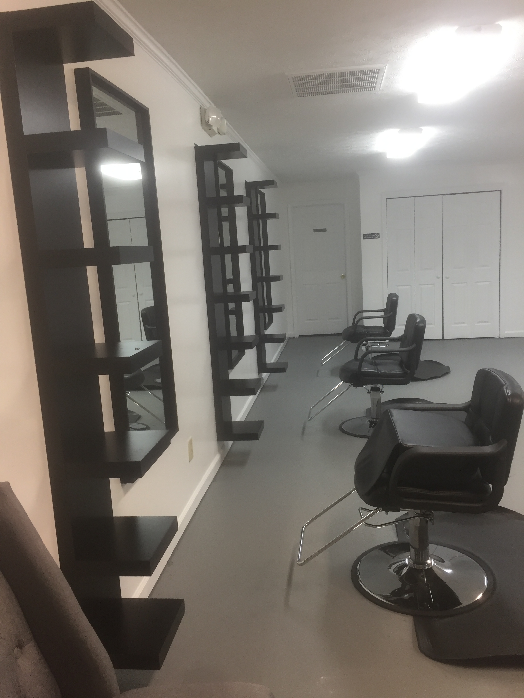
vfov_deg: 61.7
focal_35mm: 29
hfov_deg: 48.2
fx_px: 585
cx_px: 262
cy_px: 349
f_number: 2.2
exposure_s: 1/30
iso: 64
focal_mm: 4.15
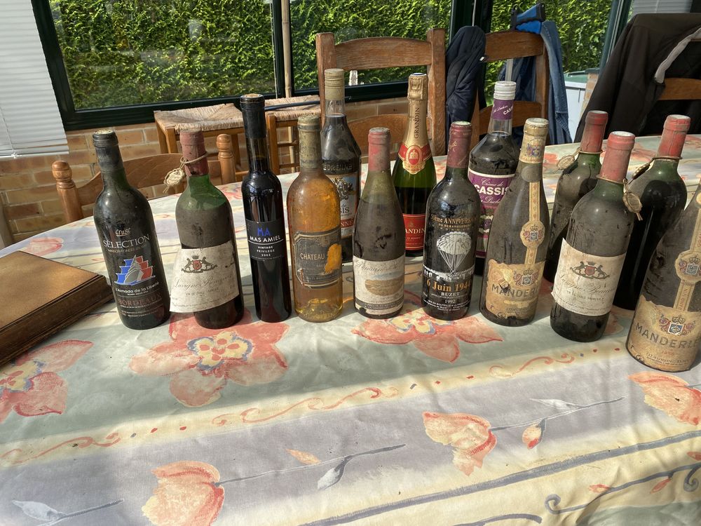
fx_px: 527
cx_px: 350
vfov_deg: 53.1
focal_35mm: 26
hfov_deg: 67.3
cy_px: 263
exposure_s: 1/1232
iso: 32
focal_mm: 4.25
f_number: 1.8
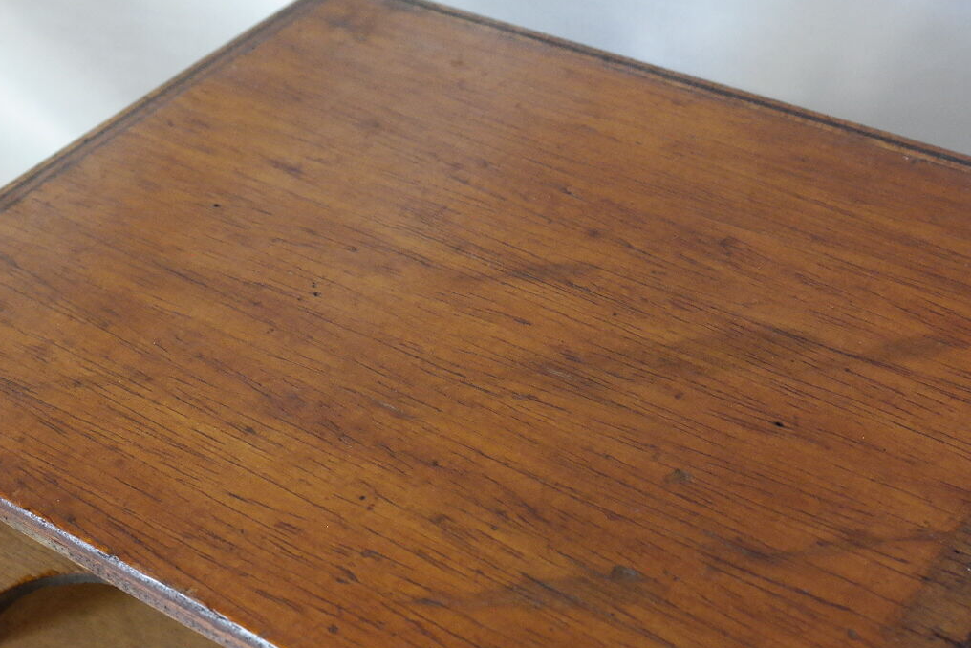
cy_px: 491
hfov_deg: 38.8
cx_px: 528
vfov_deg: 26.1
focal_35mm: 51
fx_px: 1376
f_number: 5.6
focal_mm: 20
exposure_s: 1/30
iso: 1600
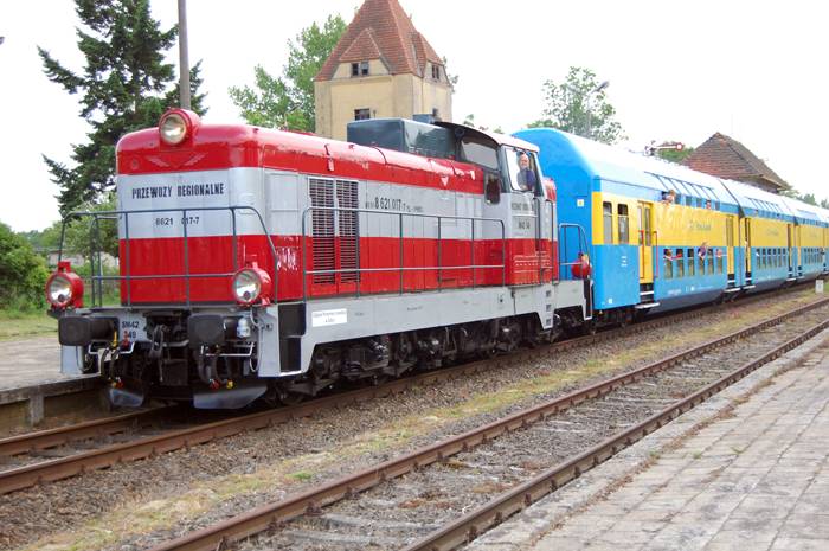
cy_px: 276
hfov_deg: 35.1
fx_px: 1311
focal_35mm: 57
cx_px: 414
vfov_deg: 23.7
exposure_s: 1/500
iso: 800
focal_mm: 38
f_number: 4.8
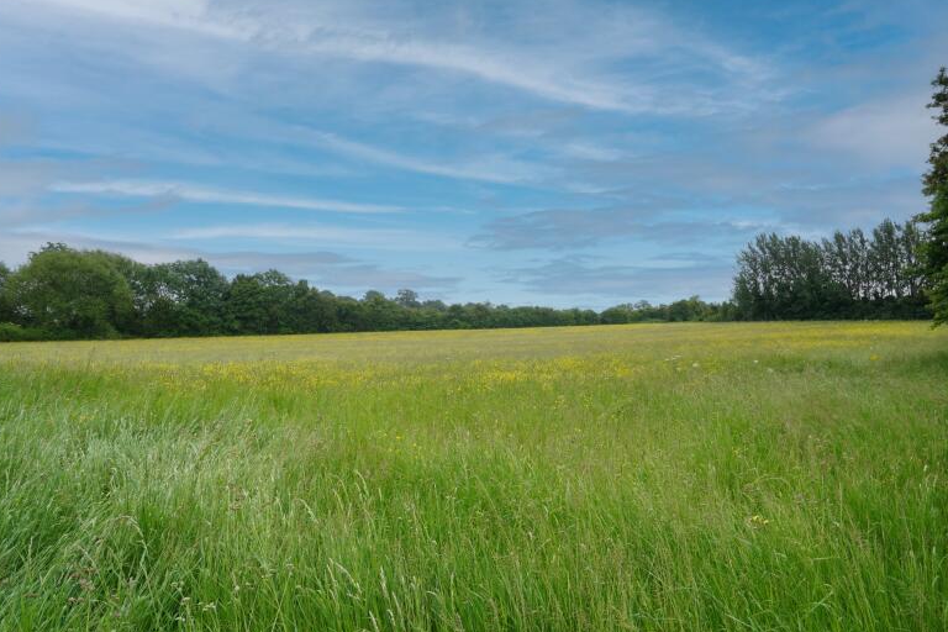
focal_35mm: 20
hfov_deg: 83.8
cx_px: 515
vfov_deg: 61.9
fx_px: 527
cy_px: 328
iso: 100
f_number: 4
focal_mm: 10
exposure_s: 1/160
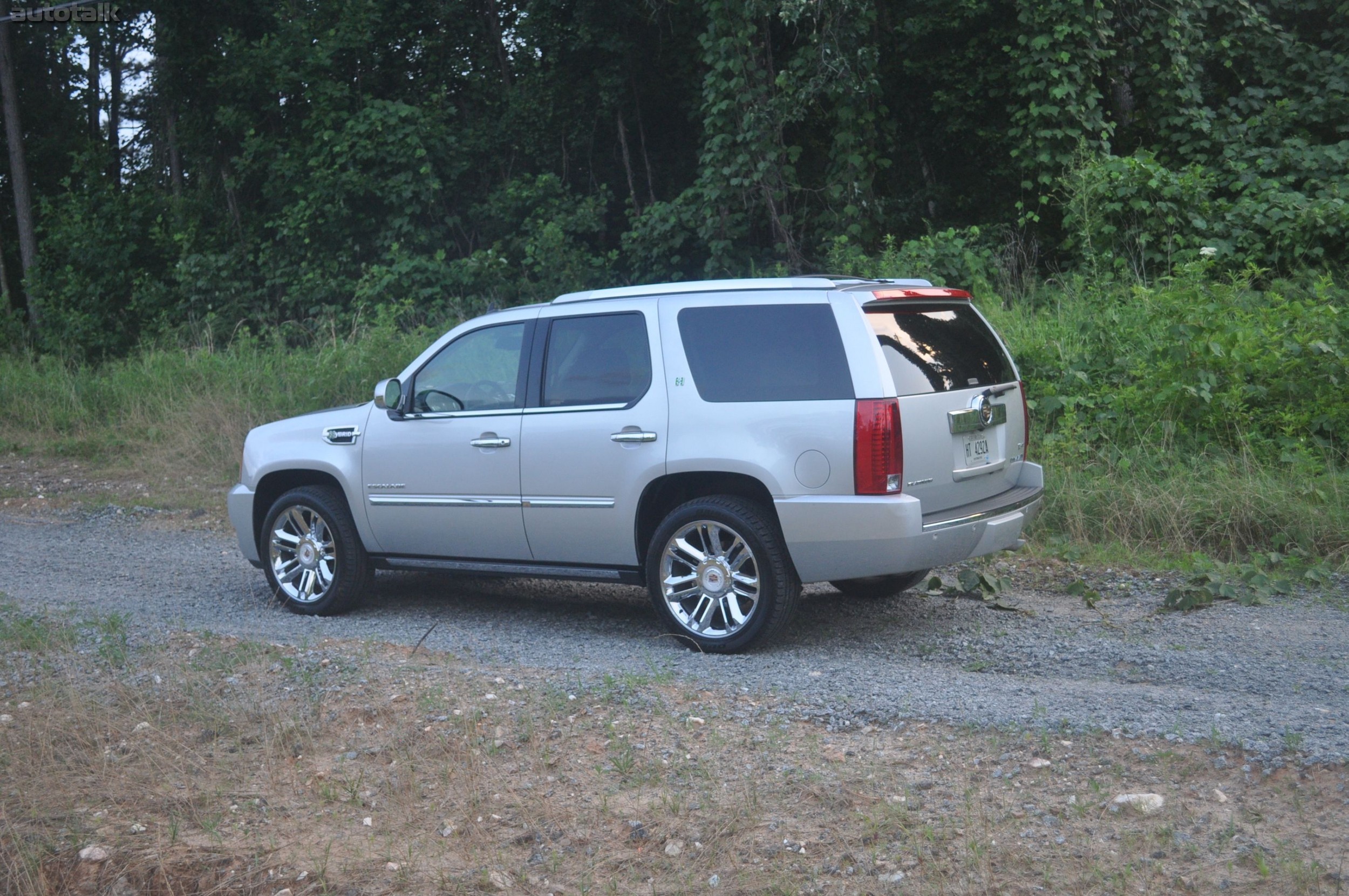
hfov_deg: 49.6
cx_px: 674
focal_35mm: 39
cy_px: 448
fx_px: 1460
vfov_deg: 34.1
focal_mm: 26
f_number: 4.2
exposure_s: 1/60
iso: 720
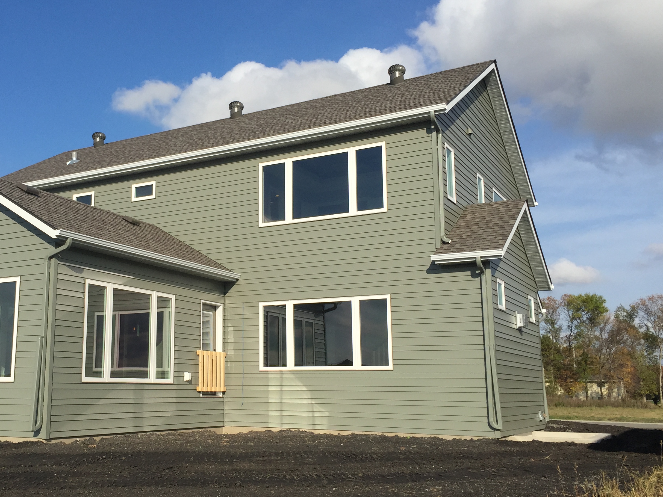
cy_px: 255
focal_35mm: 39
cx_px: 222
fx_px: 747
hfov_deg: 47.1
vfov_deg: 36.8
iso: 32
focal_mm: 4.15
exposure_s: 1/3049
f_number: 2.2
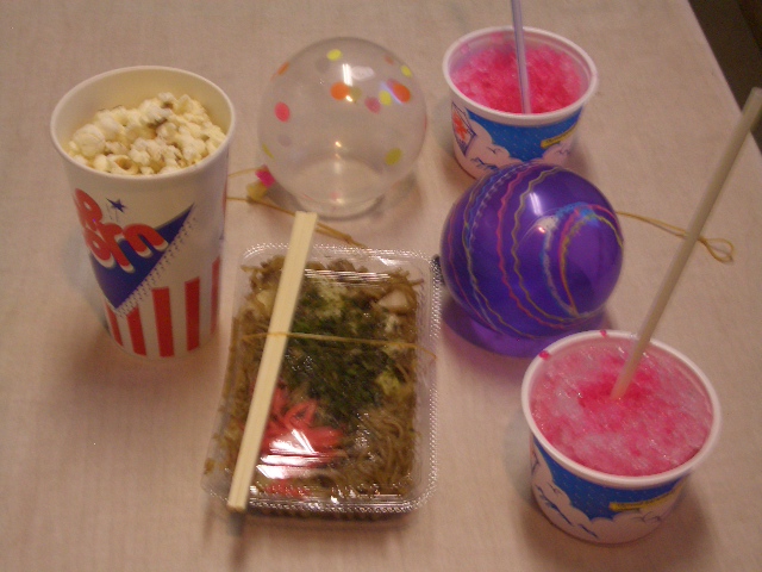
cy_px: 286
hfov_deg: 31.2
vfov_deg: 23.7
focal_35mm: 62
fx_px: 1365
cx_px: 381
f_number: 3.5
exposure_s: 1/13
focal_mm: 10.2
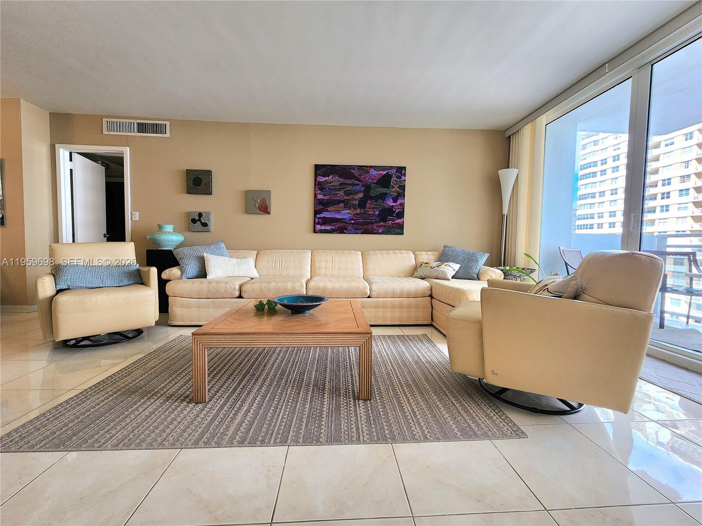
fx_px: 264
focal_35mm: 13
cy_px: 263
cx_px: 351
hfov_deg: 106.2
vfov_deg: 89.9
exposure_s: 1/60.2
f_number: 2.2
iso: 50
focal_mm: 2.2
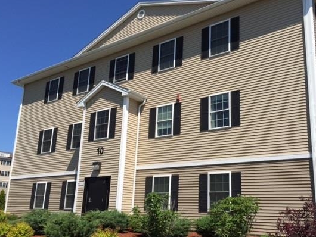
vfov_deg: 40.7
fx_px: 320
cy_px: 133
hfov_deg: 52.4
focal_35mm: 35
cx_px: 183
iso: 32
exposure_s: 1/2639
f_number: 2.2
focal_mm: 4.15
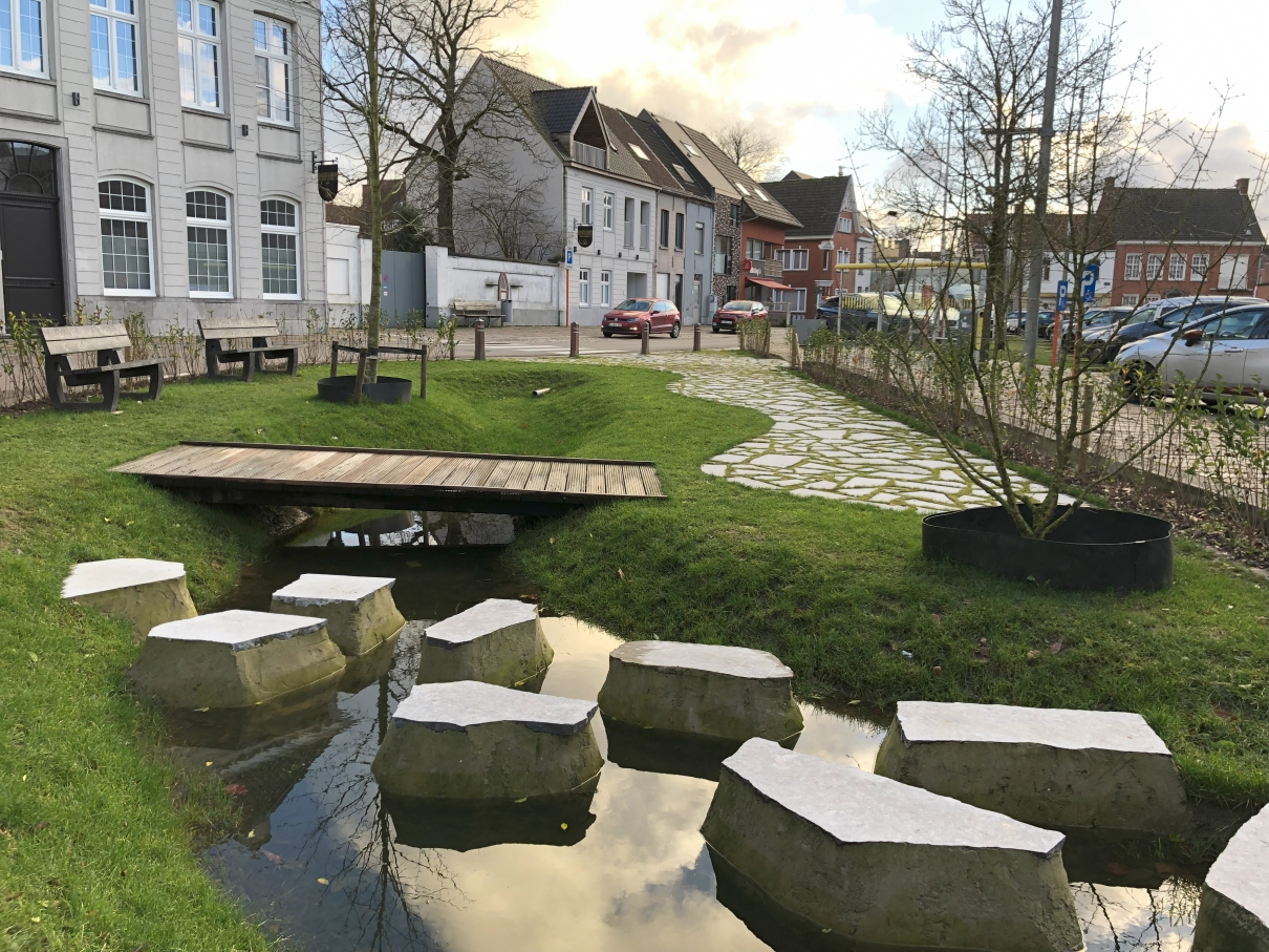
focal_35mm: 28
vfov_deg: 49.7
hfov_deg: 63.5
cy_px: 476
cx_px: 634
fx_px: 1026
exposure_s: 1/173
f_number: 1.8
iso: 20
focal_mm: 4
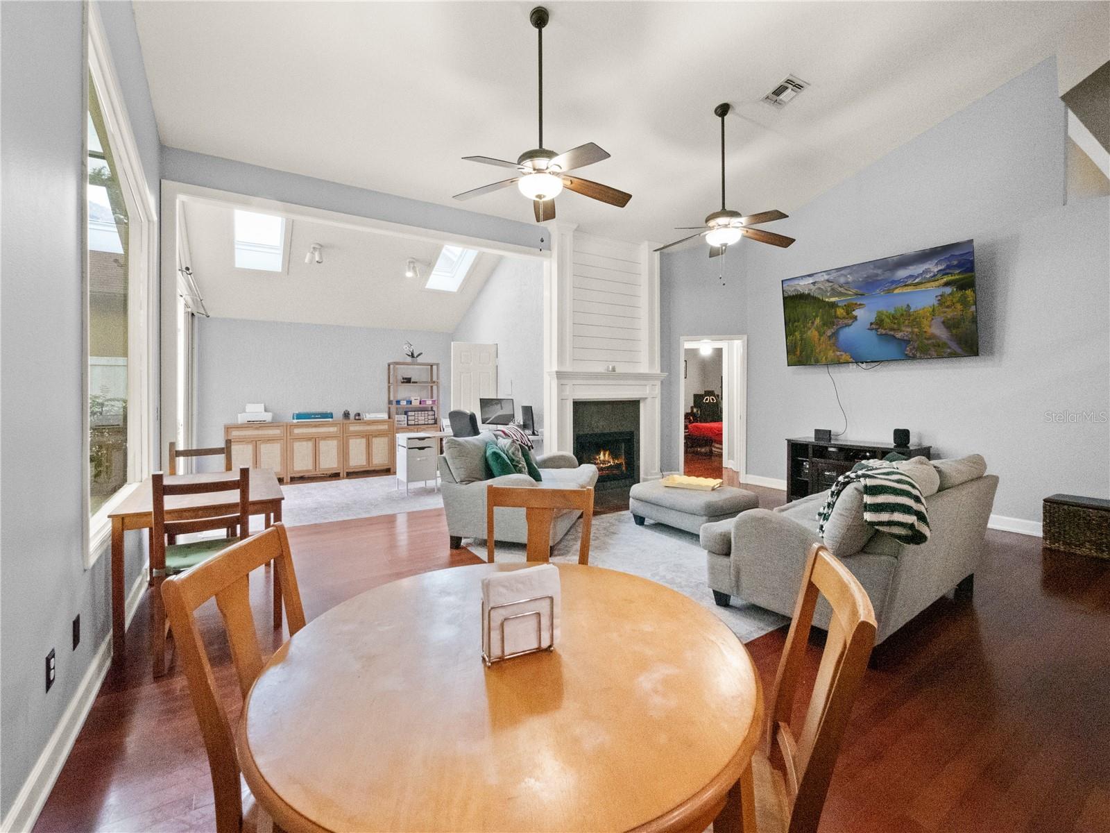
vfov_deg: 85.7
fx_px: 449
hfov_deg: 102.1
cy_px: 416
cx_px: 555
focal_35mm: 14
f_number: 8
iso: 12800
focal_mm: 7
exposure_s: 1/40
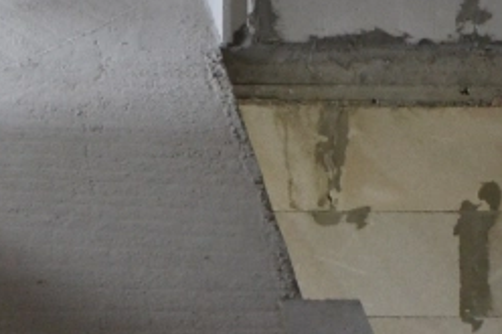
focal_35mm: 84
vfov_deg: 12.5
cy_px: -486
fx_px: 1164
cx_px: 24
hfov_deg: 23.5
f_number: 2.8
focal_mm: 11
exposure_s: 1/60
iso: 800
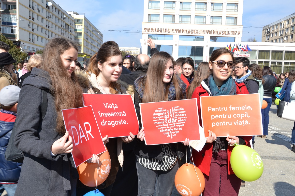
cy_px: 98
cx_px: 148
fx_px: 320
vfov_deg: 34.2
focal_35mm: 39
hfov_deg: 49.6
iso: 100
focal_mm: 26
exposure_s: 1/80
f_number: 11
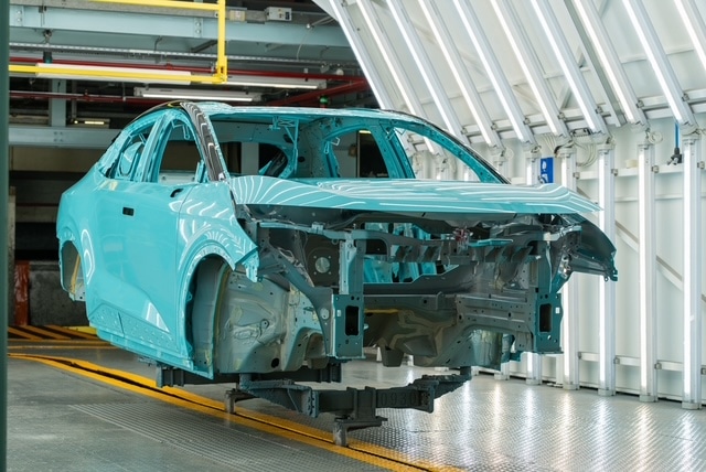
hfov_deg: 26.3
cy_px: 236
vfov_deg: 17.8
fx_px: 1511
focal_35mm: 77
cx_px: 353
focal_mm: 77
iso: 400
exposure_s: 1/250
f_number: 5.6
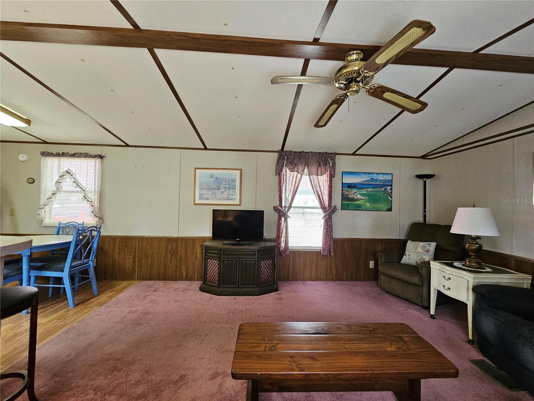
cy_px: 200
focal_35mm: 13
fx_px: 201
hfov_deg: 106.2
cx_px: 267
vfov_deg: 89.9
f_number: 2.2
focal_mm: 2.2
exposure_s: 1/40
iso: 320
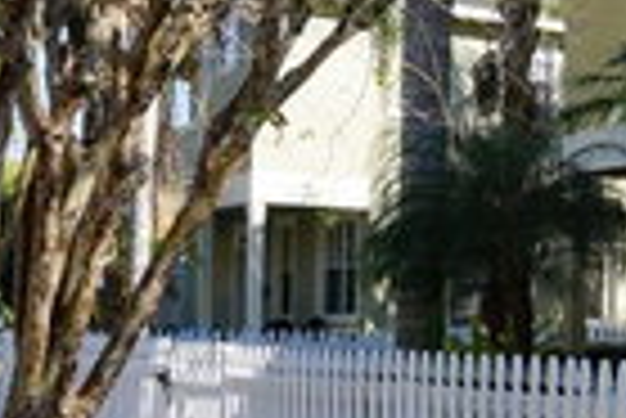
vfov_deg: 16.5
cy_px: 243
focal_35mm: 83
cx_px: 878
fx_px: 1445
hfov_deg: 21.4
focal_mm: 16
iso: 100
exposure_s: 1/100
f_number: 8
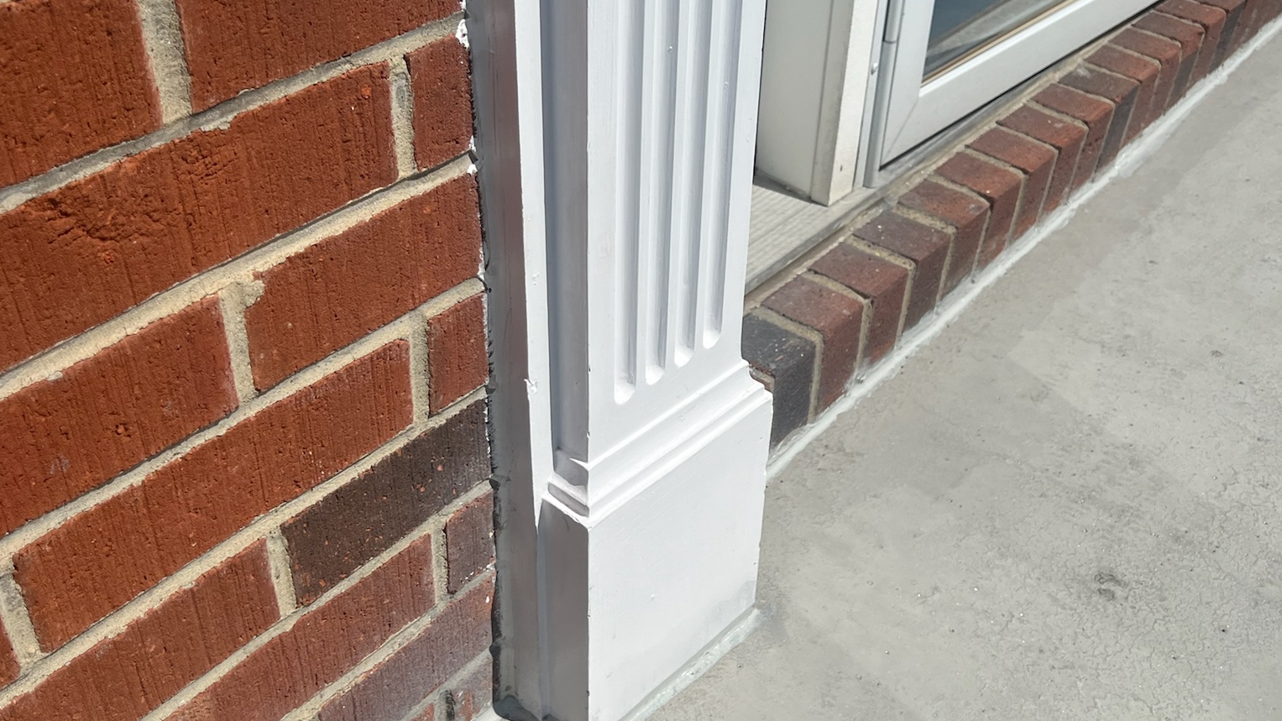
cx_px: 640
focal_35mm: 38
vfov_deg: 31.2
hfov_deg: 52.8
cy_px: 350
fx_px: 1292
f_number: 1.5
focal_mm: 5.7
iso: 50
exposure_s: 1/14286
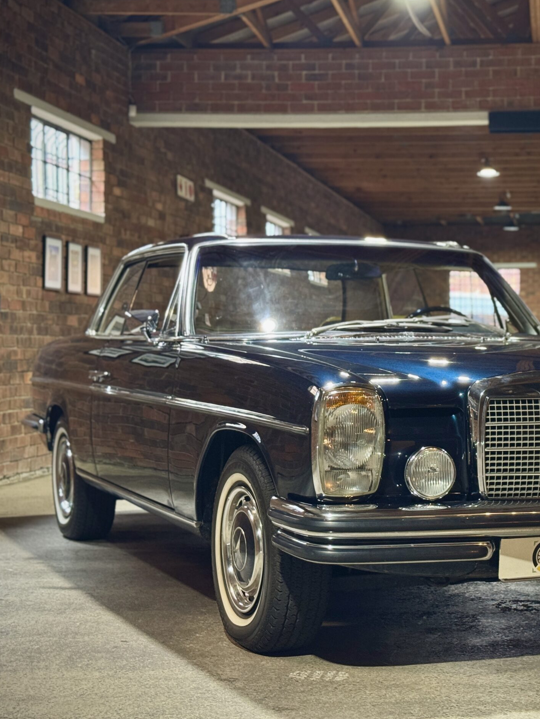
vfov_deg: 29.8
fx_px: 1352
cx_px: 412
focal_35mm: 65
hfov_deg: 22.4
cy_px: 355
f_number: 1.78
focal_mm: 6.76
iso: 320
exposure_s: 1/33
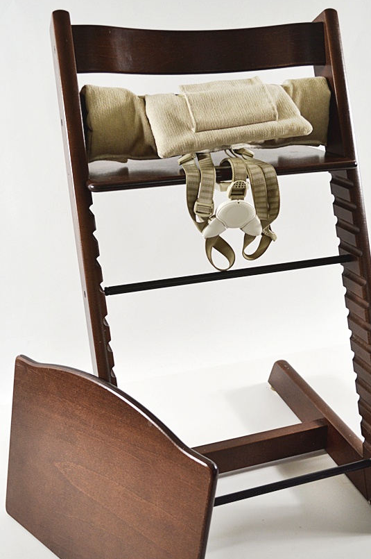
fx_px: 635
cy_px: 294
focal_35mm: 41
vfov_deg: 47.4
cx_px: 208
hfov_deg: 32.5
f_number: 4
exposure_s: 1/60
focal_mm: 22
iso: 400
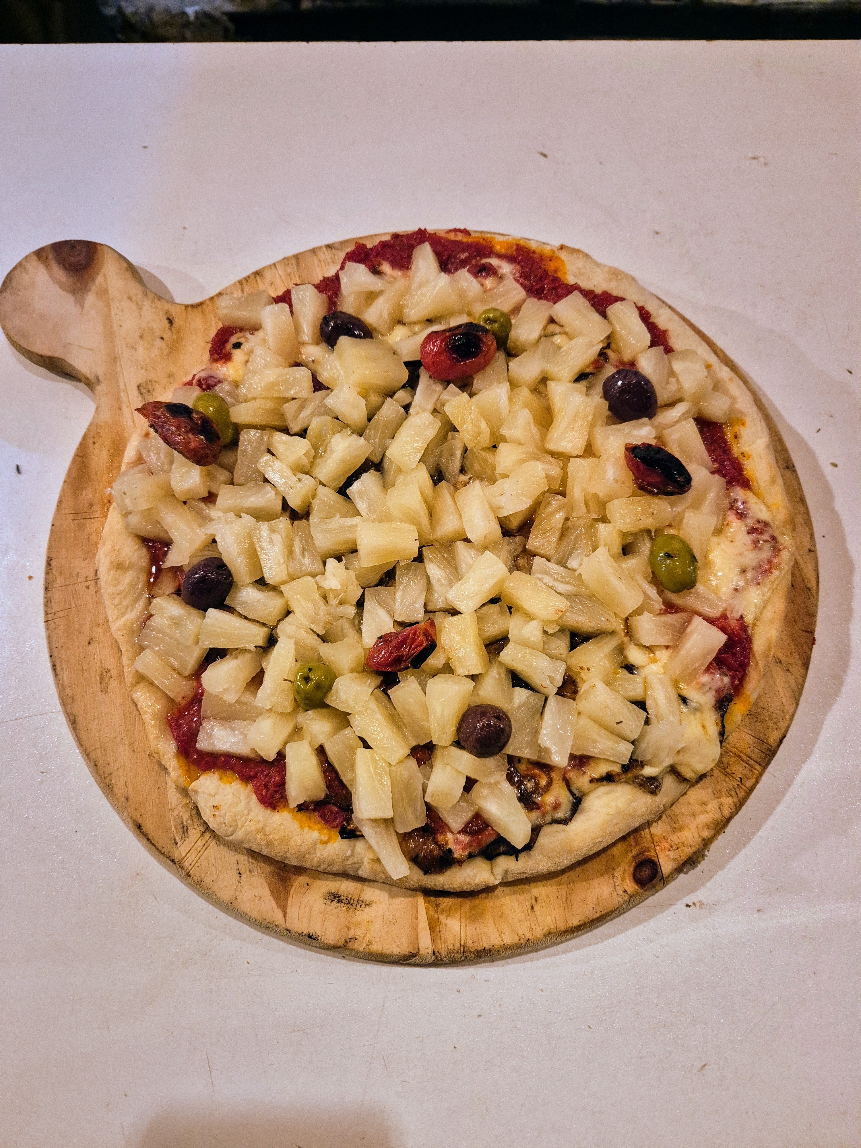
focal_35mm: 23
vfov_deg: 73.9
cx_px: 430
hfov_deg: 58.9
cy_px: 574
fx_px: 763
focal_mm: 5.4
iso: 800
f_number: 1.8
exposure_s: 1/60
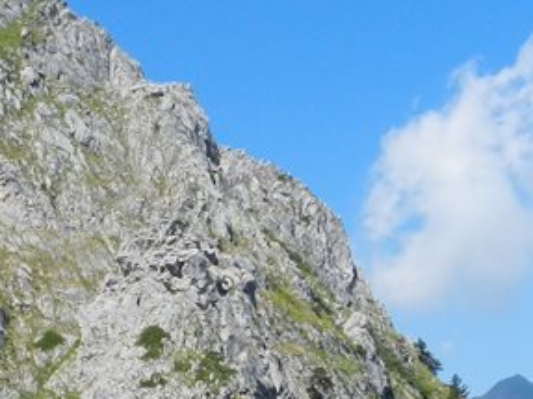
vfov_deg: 17.2
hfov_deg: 23.7
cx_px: 178
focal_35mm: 82
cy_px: 475
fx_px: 1262
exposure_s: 1/800
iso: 160
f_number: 4.5
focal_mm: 4
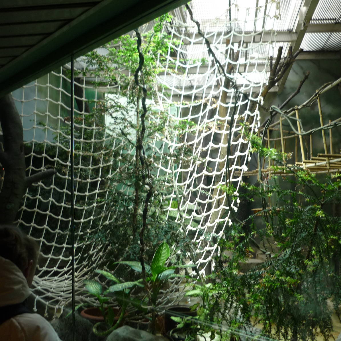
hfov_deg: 42.5
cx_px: 215
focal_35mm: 39
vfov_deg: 42.8
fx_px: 435
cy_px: 171
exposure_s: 1/30
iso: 125
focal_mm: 5.5
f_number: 2.8
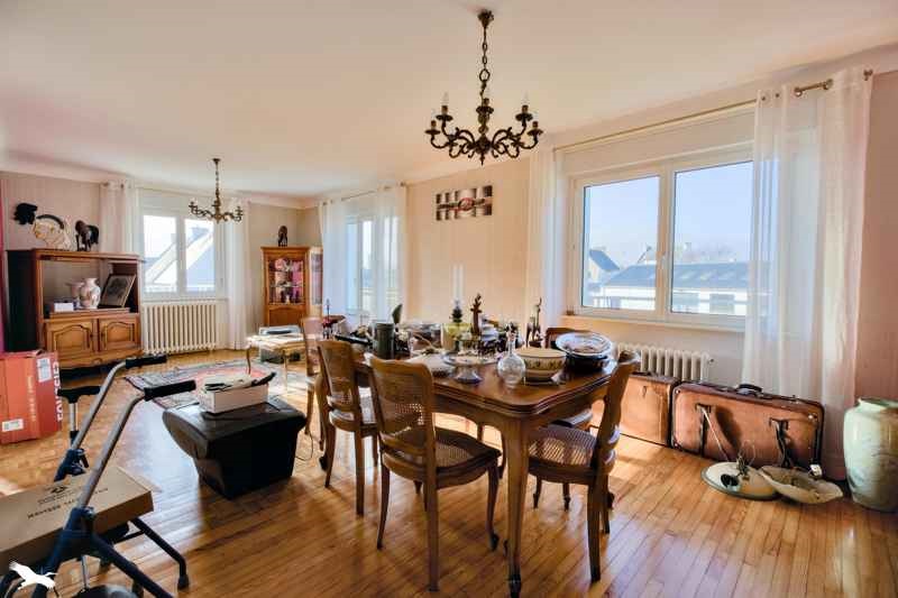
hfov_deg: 96.7
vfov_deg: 73.7
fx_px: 399
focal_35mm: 16
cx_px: 449
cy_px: 299
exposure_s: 1/800
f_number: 8
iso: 800
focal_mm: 16
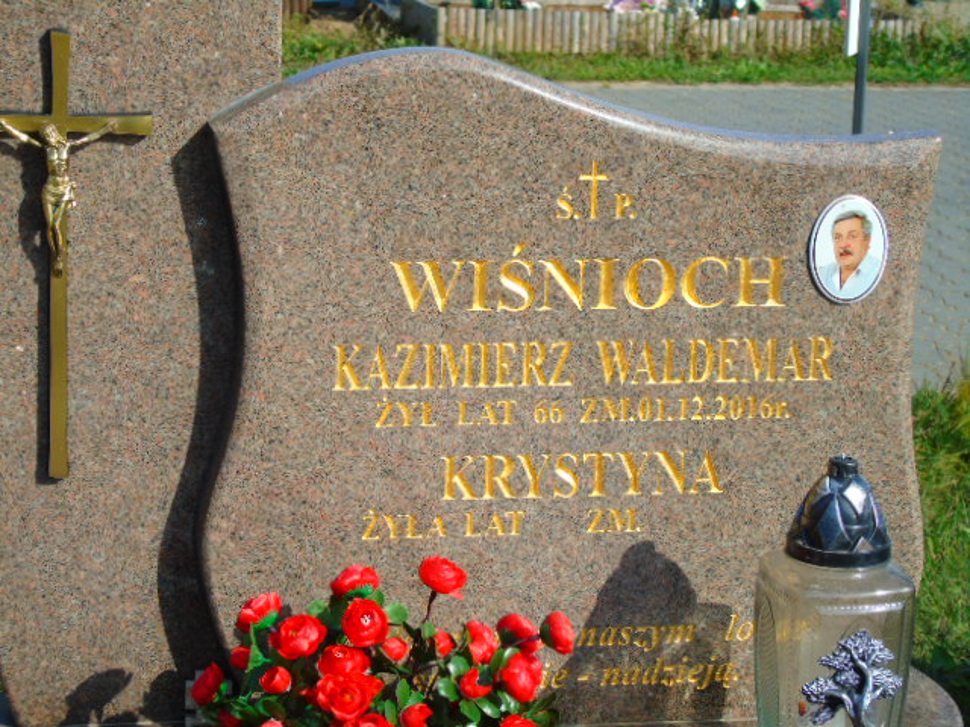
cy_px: 364
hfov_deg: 20.9
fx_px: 2634
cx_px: 485
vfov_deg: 15.7
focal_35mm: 94
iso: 80
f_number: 4.3
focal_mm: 17
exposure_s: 1/500
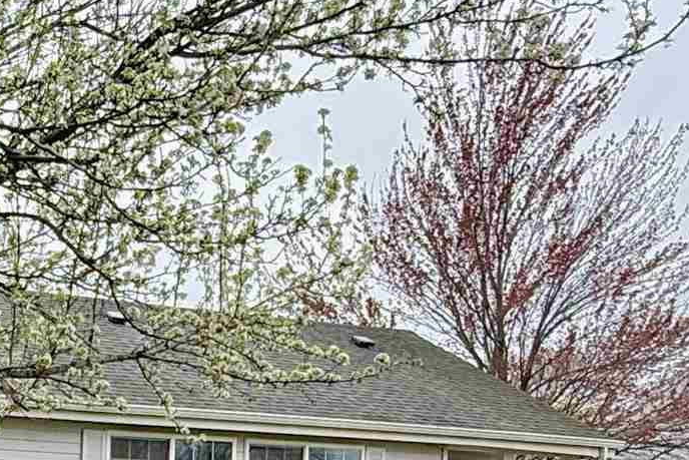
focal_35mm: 65
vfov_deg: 19.8
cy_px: 540
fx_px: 1244
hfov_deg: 28.3
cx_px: -60
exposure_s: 1/157
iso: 64
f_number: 2.2
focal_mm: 2.22
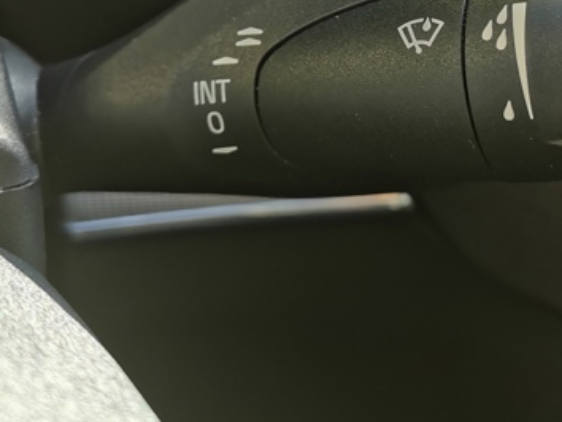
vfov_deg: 23.2
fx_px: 991
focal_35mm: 61
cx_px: 386
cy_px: 16
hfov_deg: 31.4
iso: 50
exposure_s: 1/204
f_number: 1.8
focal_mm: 5.58
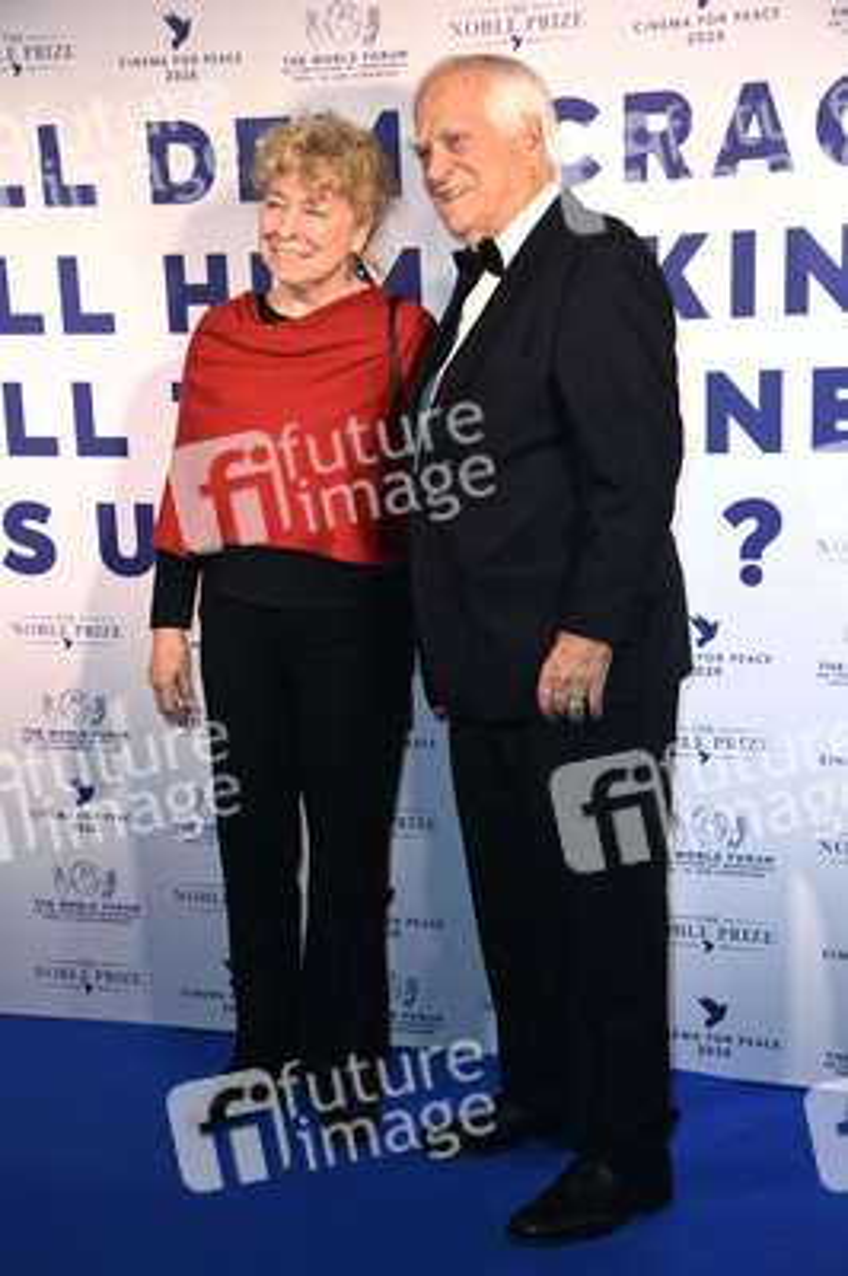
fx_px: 2053
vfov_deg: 34.5
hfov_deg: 23.3
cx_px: 424
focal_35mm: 58
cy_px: 638
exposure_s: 1/250
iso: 1000
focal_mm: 58
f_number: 5.6
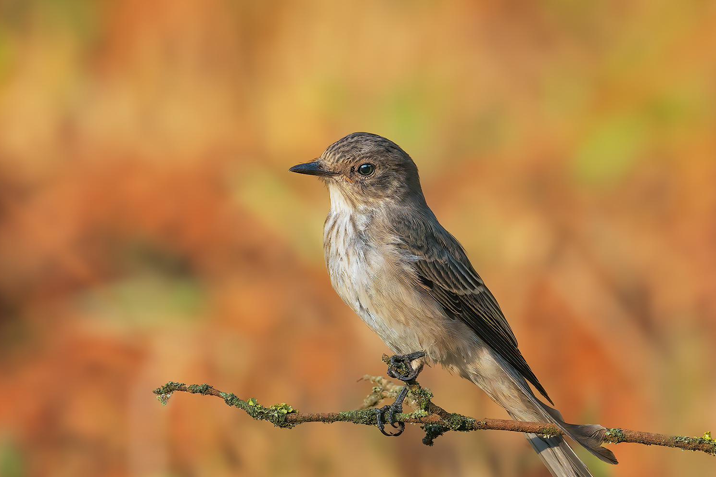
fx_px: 21657
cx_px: 306
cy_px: 265
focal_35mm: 1089
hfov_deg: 1.9
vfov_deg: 1.3
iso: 1250
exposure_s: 1/1250
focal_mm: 600
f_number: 8
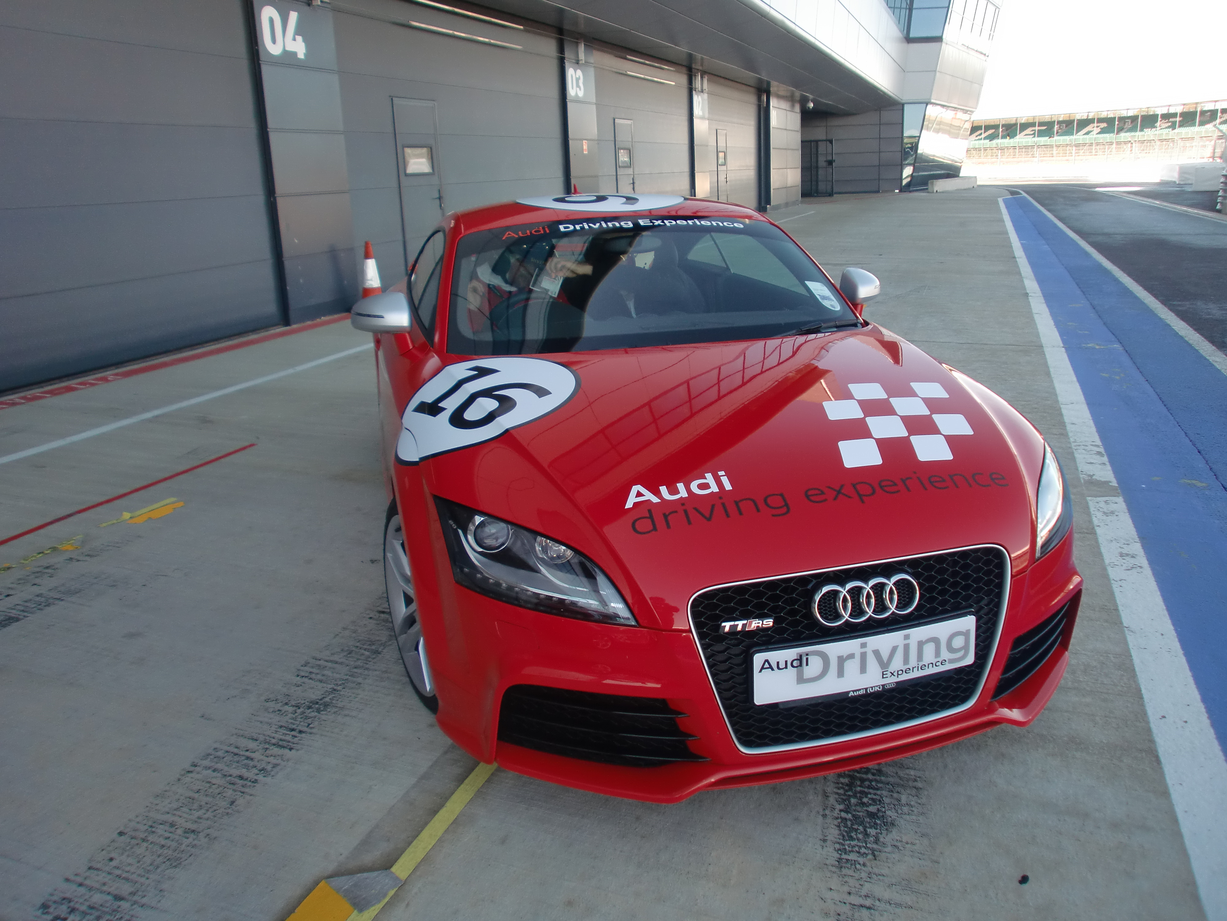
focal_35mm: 26
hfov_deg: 67.3
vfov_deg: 53.1
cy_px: 460
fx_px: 922
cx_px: 614
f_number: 2.6
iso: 64
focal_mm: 4.65
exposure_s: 1/250
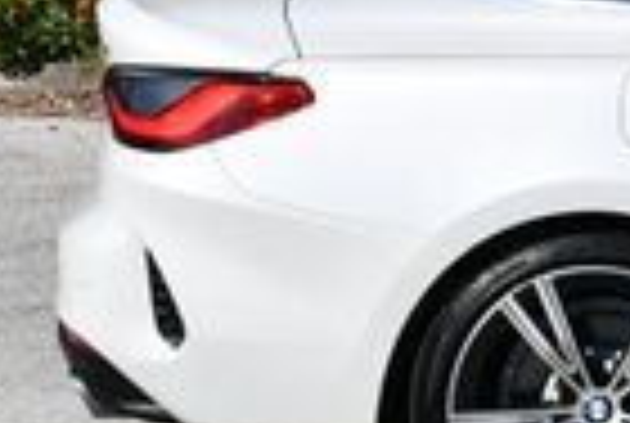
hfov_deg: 6.4
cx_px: 1336
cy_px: -94
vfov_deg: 4.4
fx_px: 5437
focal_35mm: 310
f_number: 9
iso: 100
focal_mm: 34
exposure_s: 1/320
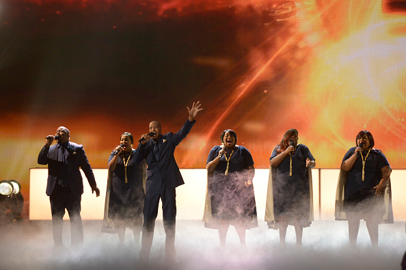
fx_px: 2141
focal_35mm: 190
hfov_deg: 10.8
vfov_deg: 7.2
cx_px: 203
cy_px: 135
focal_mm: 190
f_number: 4.5
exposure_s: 1/320
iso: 3200
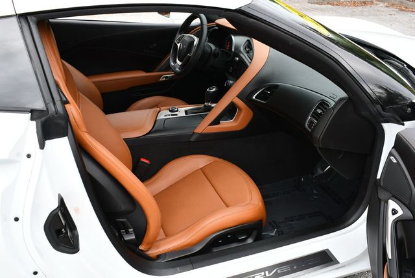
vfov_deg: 36.9
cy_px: 139
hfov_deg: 53.1
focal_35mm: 36
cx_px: 208
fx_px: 415
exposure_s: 1/250
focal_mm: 18
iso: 250
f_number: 5.6
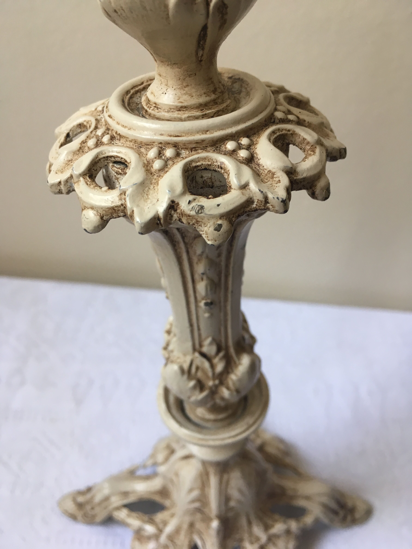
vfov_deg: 61.7
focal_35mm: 29
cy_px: 274
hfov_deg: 48.2
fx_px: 460
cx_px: 206
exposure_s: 1/33
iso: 80
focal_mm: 4.15
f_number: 2.2
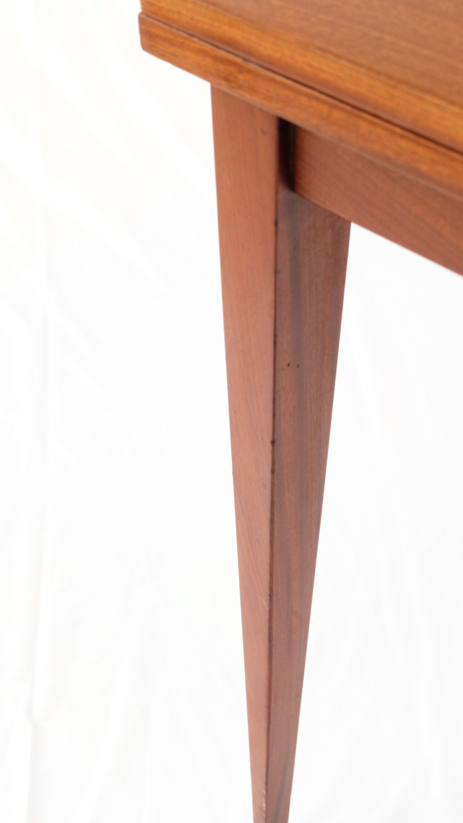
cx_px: 288
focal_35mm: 63
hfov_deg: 19.1
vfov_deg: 33.3
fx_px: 1375
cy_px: 437
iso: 2500
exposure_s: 1/80
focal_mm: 35
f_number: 5
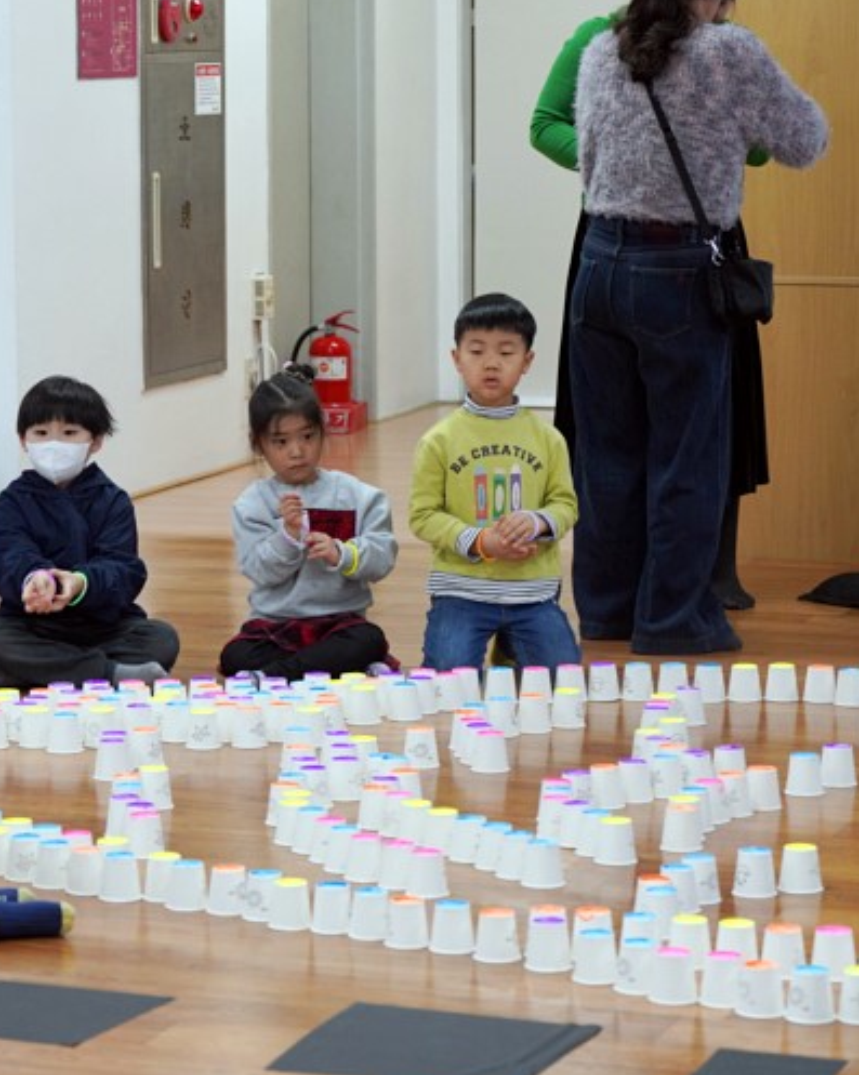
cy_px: 532
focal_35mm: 119
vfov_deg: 16.2
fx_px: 3785
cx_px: 162
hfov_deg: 12.9
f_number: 4
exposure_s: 1/160
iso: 1600
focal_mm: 70
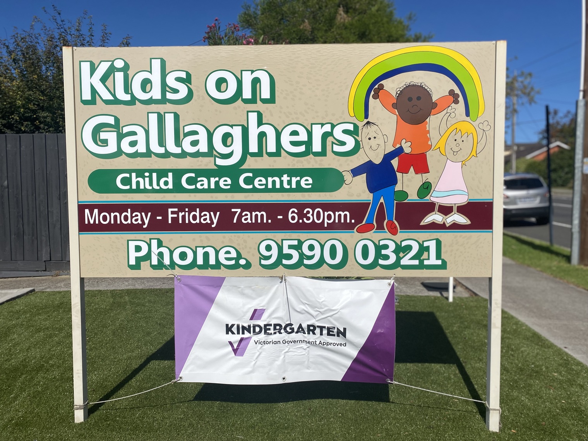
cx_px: 294
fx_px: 442
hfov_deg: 67.3
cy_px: 220
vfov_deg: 53.1
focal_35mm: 26
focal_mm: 4.25
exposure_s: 1/7692
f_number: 1.8
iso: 32
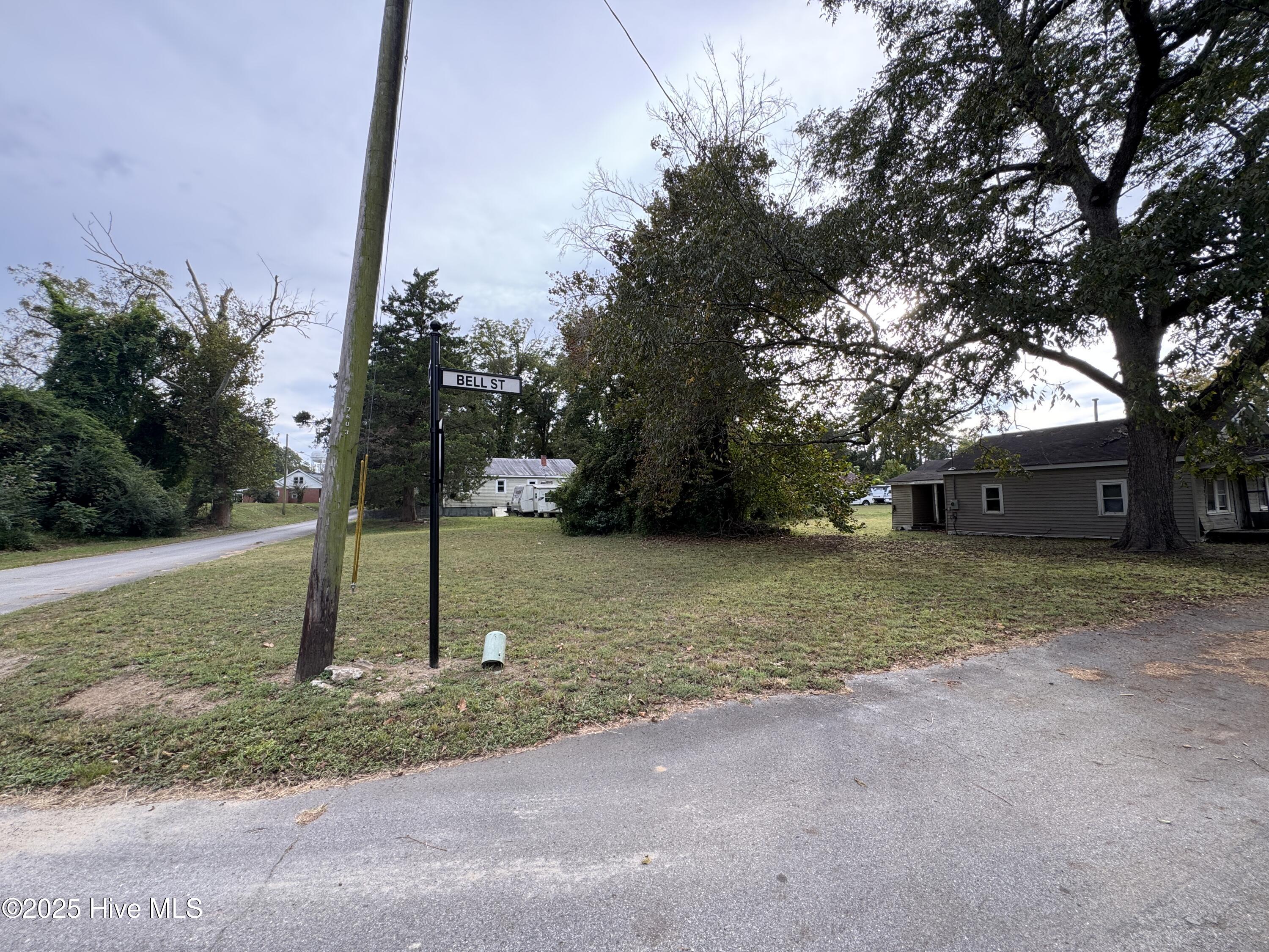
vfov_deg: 85.7
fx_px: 513
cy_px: 476
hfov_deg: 102.1
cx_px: 634
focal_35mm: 14
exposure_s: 1/191
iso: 40
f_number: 2.2
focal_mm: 2.22
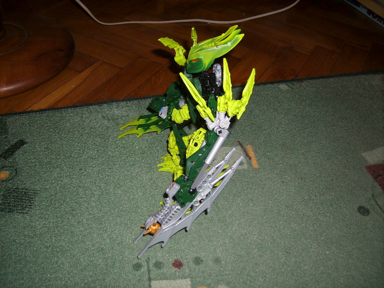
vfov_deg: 44.2
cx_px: 192
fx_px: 355
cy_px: 144
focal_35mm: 32
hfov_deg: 56.8
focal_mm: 5.99
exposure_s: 1/30
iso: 50
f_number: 7.1
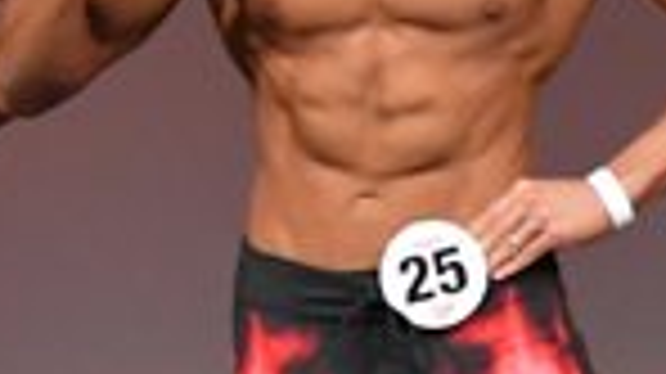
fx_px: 29082
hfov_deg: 1.3
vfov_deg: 0.7
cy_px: 351
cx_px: -326
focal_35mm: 1648
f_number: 5.6
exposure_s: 1/400
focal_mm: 200
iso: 4000
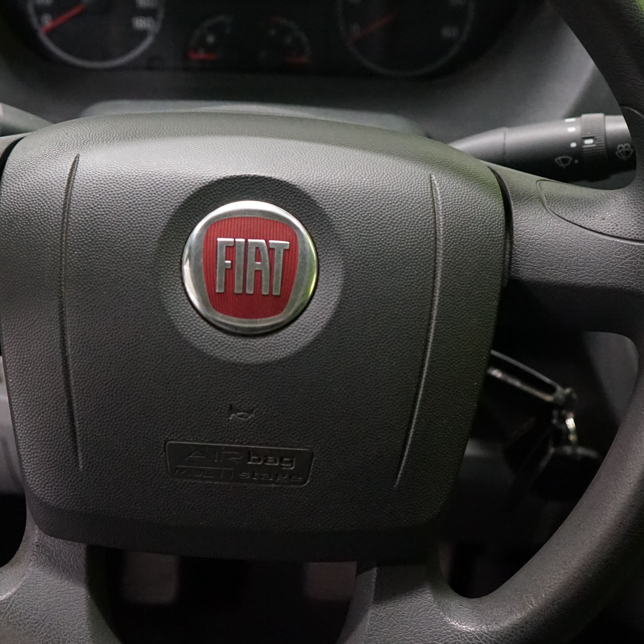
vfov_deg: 31.5
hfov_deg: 31.5
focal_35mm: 54
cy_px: 239
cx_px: 250
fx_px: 1137
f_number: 3.5
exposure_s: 1/160
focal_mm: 28
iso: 5000
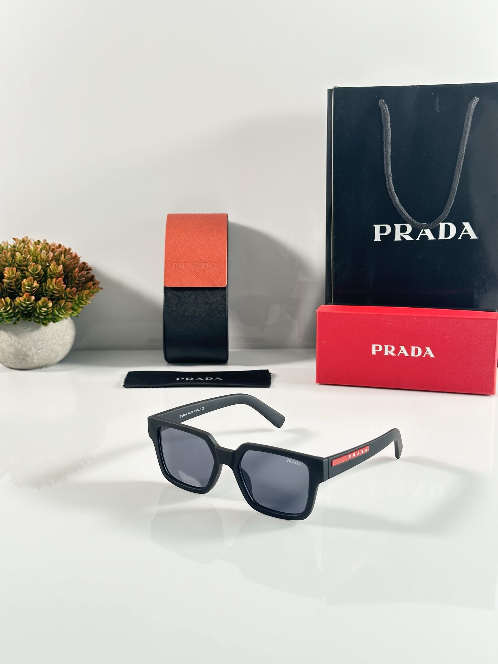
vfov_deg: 39.7
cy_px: 332
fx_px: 921
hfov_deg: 30.3
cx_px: 249
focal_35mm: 48
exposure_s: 1/50
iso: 50
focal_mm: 6.86
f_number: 1.78
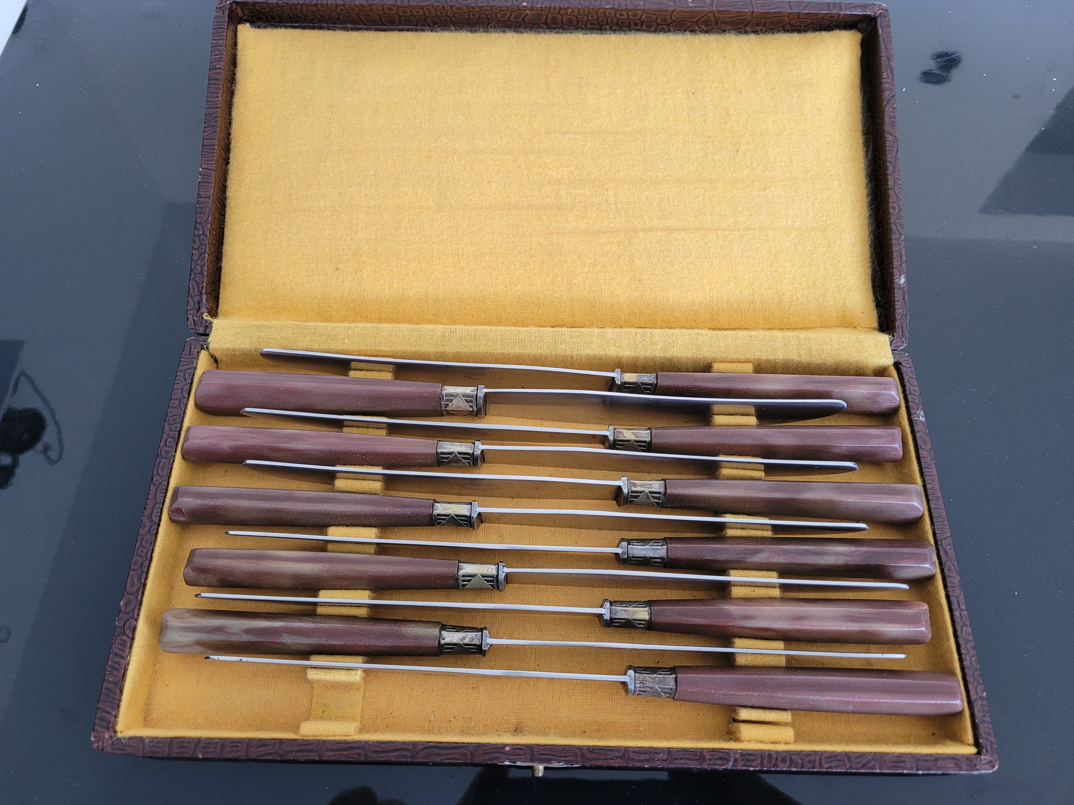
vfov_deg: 53.1
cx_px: 537
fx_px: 807
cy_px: 402
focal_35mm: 26
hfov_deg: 67.3
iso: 160
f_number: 1.8
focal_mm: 5.4
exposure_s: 1/50
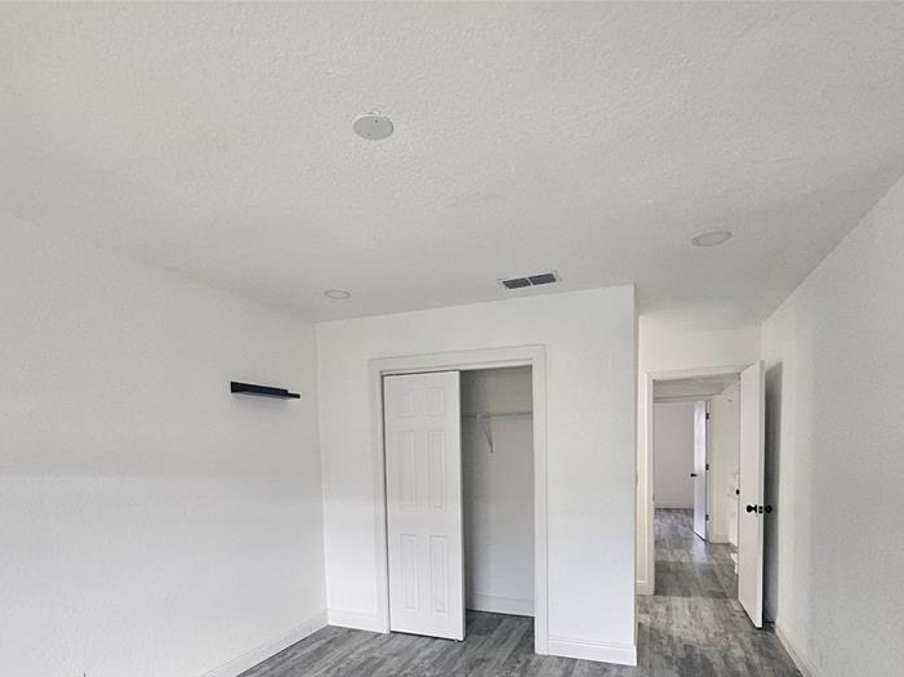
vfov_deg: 65.1
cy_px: 494
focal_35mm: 19
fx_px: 496
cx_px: 455
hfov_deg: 84.7
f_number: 2.2
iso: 200
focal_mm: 1.7
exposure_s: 1/60
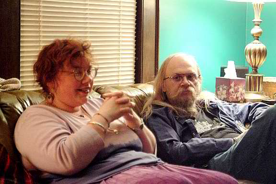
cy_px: 92
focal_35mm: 105
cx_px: 138
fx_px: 805
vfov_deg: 13.0
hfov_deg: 19.5
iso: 1600
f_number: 2.8
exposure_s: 1/30
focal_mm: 70
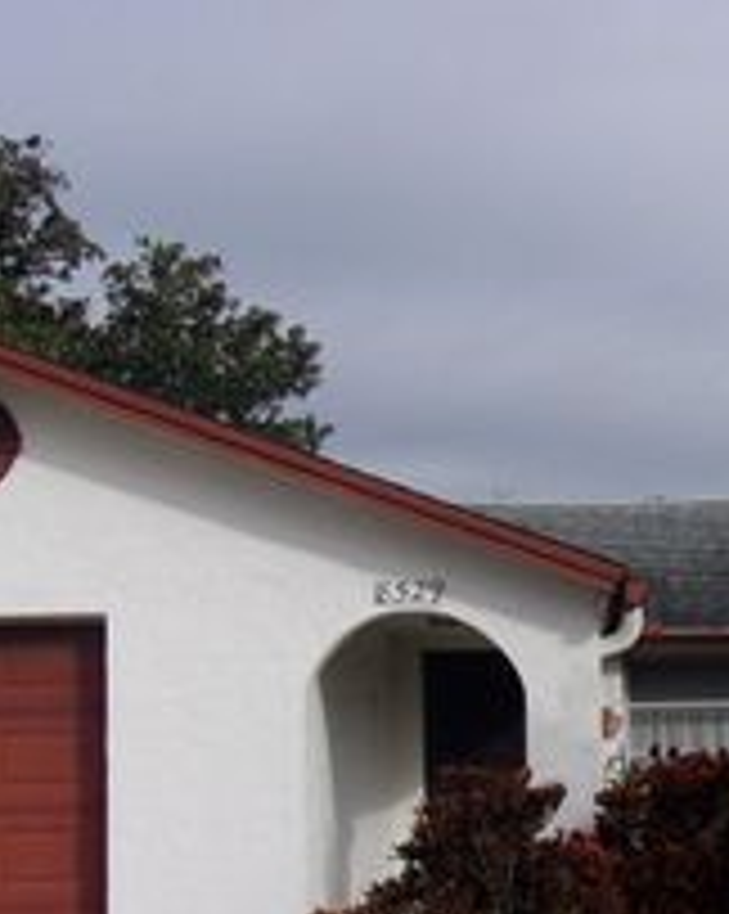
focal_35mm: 65
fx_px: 1756
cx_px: 675
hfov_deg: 22.8
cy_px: 619
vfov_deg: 28.9
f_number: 10.4
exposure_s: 1/140
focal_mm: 4.9
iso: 80
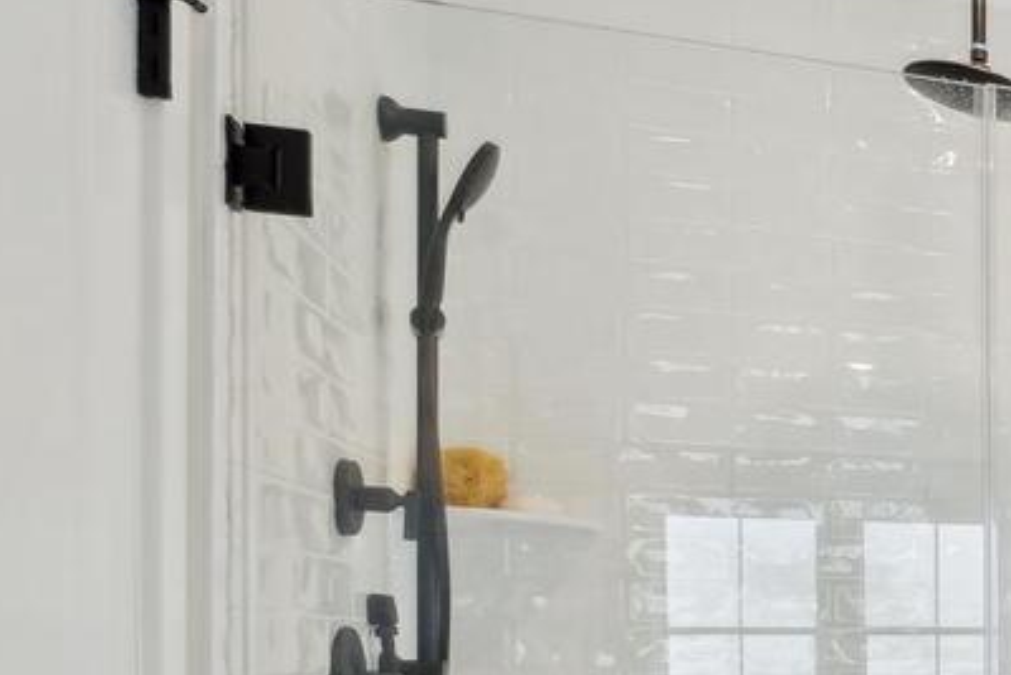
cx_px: 1721
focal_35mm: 54
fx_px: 1517
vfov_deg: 24.1
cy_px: 660
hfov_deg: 23.5
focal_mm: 10
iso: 400
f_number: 8
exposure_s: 1/60
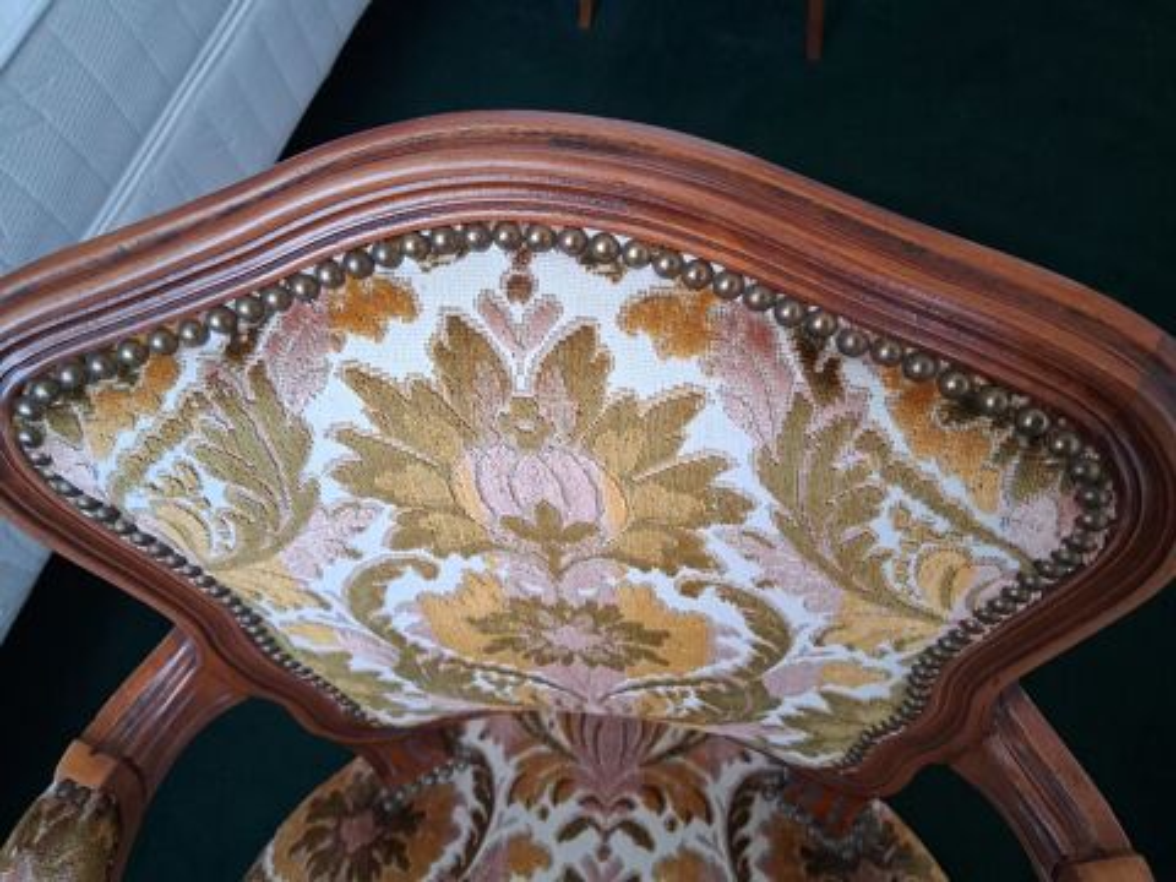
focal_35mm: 26
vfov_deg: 53.1
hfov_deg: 67.3
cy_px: 441
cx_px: 588
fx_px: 883
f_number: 1.8
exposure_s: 1/50
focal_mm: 3.98
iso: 250
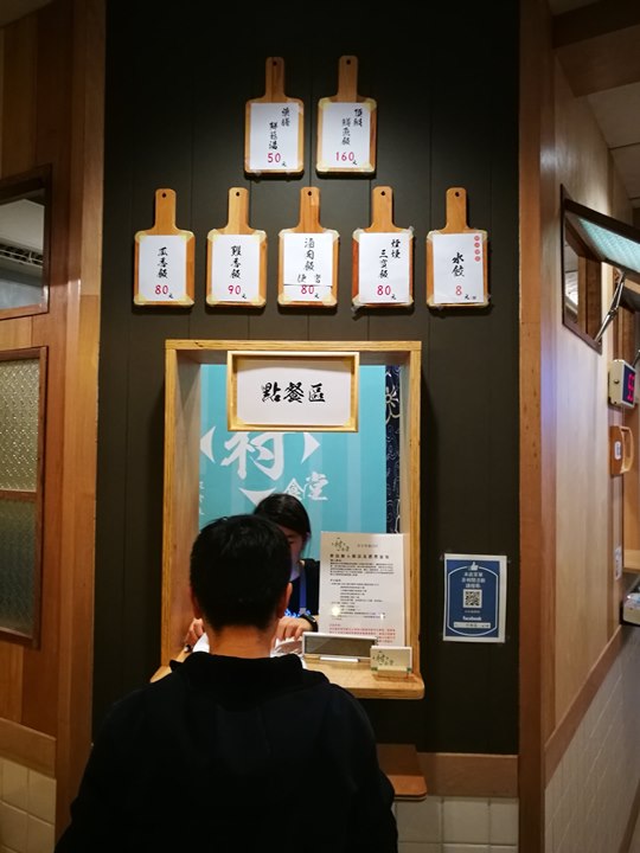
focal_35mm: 27
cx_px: 320
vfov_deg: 65.3
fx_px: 666
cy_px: 426
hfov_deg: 51.4
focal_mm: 4.5
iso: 400
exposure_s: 1/24
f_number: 2.2
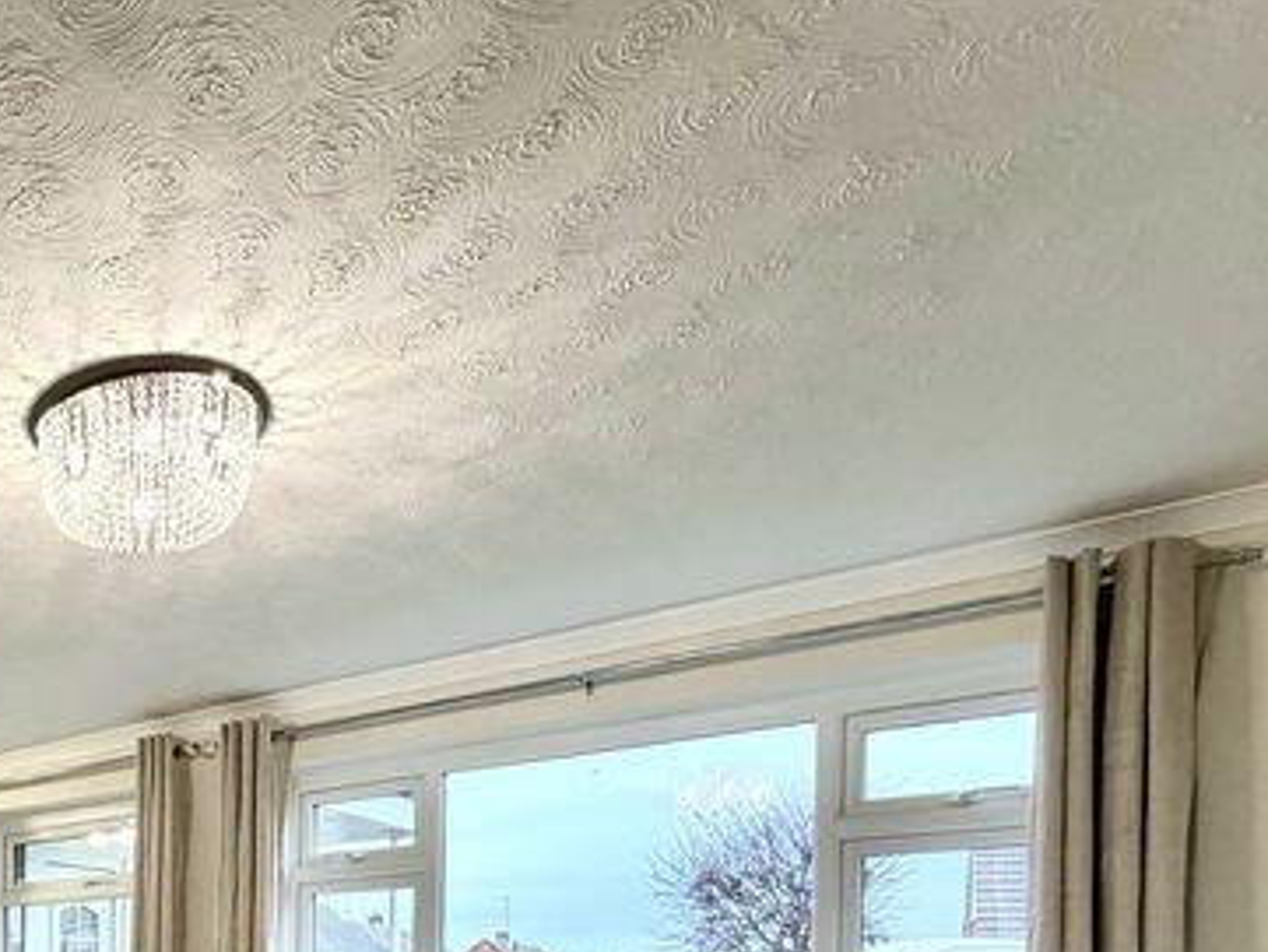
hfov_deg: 48.2
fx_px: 1136
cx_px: 4
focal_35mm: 31
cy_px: 1036
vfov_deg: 38.1
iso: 160
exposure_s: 1/100
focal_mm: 2.22
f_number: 2.2
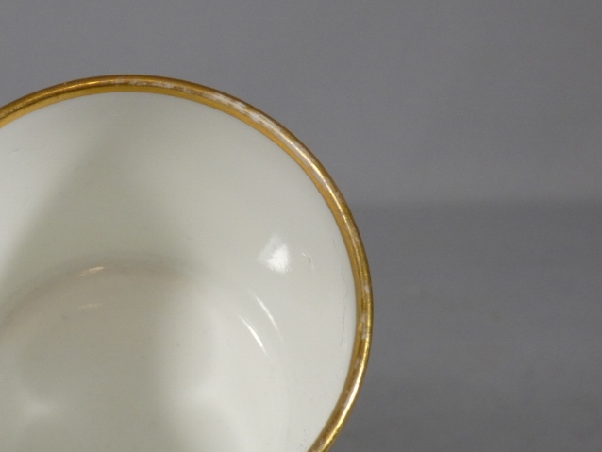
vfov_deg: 21.2
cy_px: 323
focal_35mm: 69
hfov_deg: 27.7
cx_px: 135
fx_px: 1200
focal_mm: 7.8
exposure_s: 1/125
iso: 250
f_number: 3.7
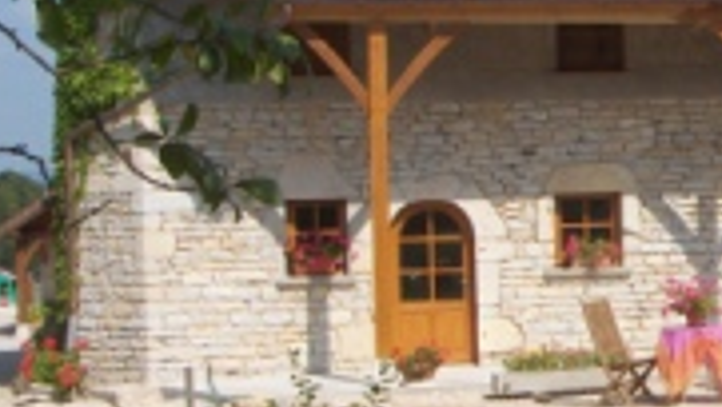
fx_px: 2011
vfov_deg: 11.5
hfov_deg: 19.1
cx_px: 882
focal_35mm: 105
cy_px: 164
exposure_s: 1/813
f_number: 4.8
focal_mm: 8
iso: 100
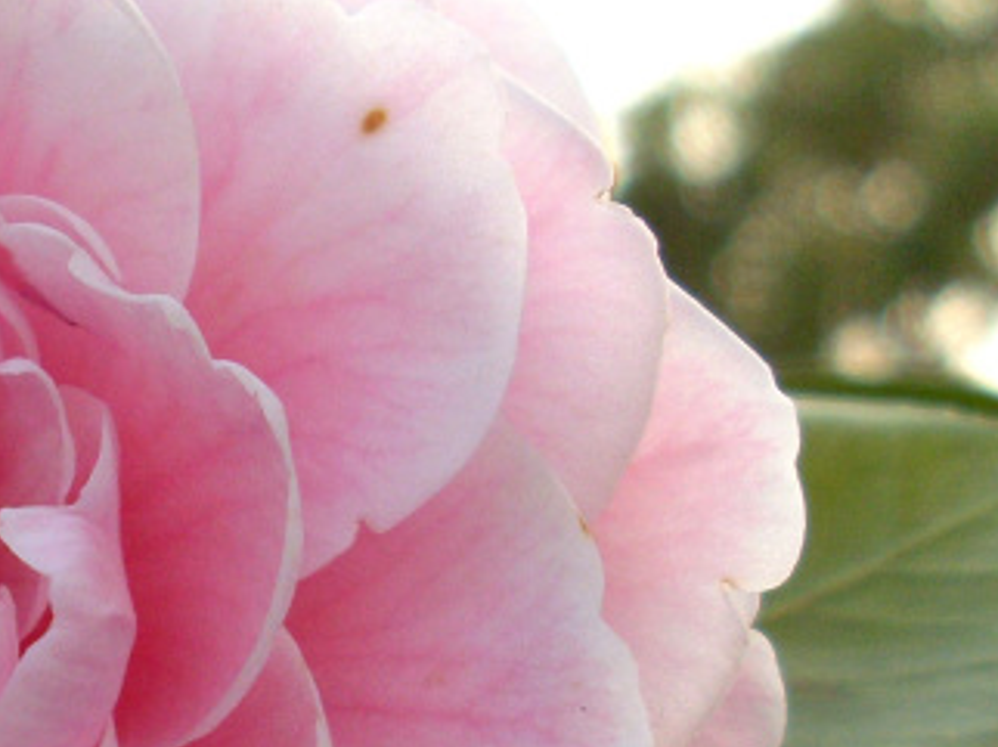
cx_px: -329
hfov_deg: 15.4
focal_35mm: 121
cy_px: 707
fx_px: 3486
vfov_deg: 12.1
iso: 80
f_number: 3
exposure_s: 1/250
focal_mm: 6.3
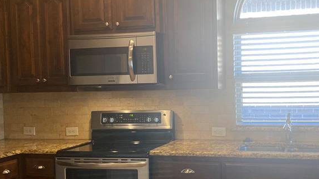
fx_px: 431
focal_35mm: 51
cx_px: 200
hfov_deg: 40.3
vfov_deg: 23.4
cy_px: 111
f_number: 1.8
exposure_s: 1/60
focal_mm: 4.25
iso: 125
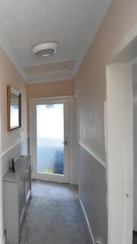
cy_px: 121
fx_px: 155
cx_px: -32
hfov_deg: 35.9
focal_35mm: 24
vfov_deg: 76.3
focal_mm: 10
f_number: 4
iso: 3200
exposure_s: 1/60
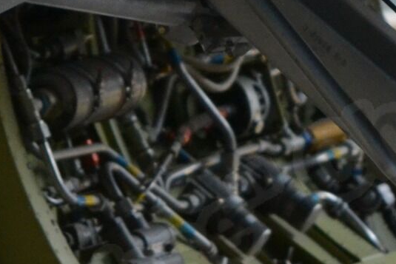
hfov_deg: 1.8
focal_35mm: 1119
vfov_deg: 1.2
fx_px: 12311
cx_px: 386
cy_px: 134
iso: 1400
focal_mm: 195
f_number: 5
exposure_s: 1/125
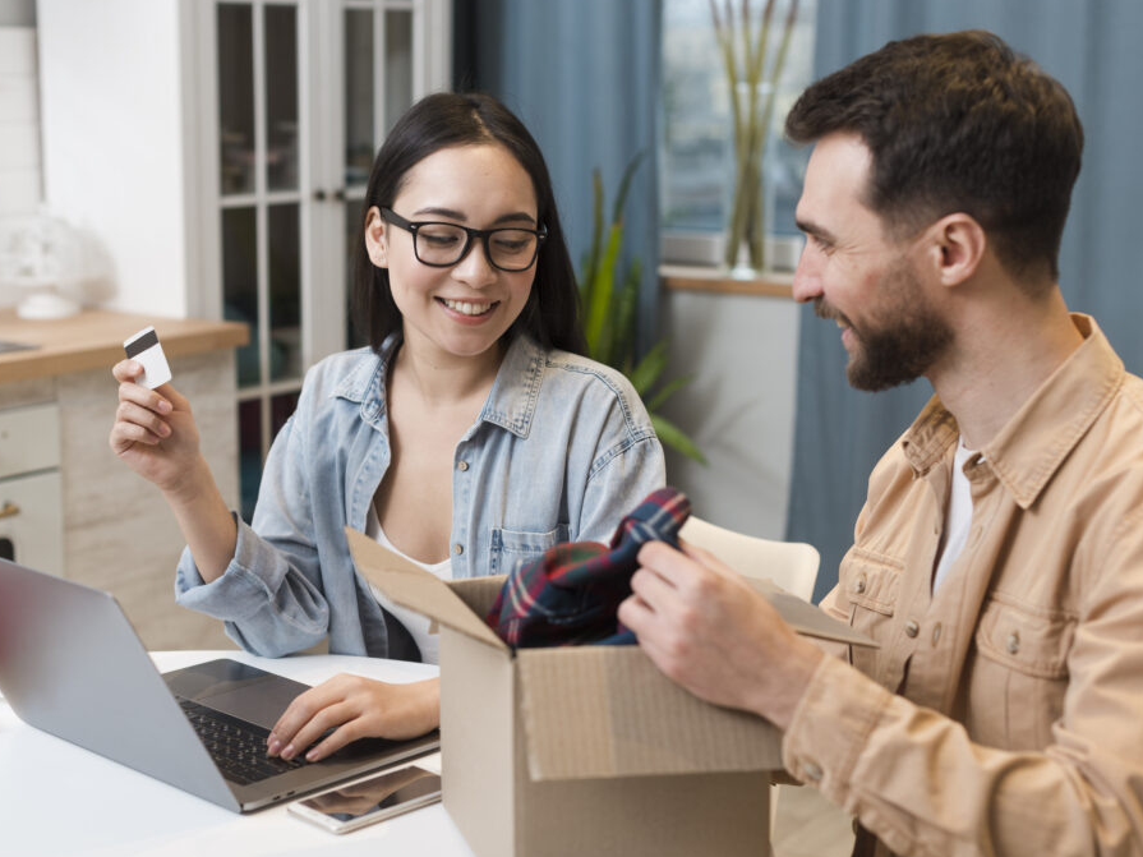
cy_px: 428
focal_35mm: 55
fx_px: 1816
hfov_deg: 34.9
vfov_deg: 26.6
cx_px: 512
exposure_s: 1/160
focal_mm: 50
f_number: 3.2
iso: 200
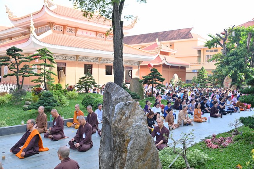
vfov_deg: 38.9
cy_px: 84
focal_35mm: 34
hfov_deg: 55.8
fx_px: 240
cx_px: 127
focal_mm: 34
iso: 200
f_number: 5.6
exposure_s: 1/160
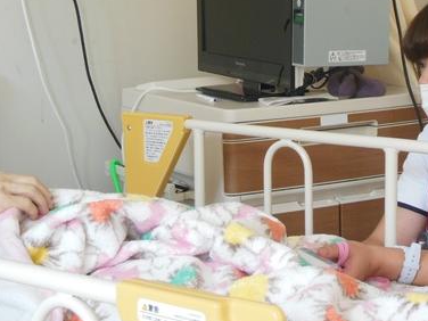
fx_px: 1125
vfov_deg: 16.2
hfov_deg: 21.4
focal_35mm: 91
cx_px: 301
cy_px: 84
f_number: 4.1
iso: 400
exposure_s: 1/20
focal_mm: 10.2
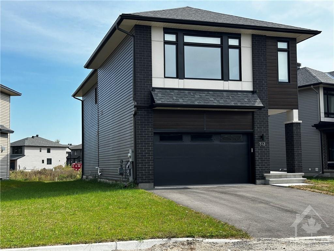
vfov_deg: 30.3
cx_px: 167
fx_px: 463
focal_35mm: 48
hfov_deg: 39.7
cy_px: 126
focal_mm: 6.86
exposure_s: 1/2114
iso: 64
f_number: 1.78
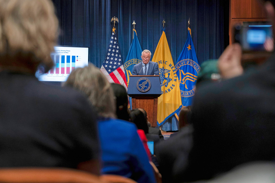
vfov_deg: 19.5
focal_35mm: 70
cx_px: 138
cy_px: 92
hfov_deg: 28.8
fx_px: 535
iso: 2500
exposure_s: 1/250
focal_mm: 70
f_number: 3.5
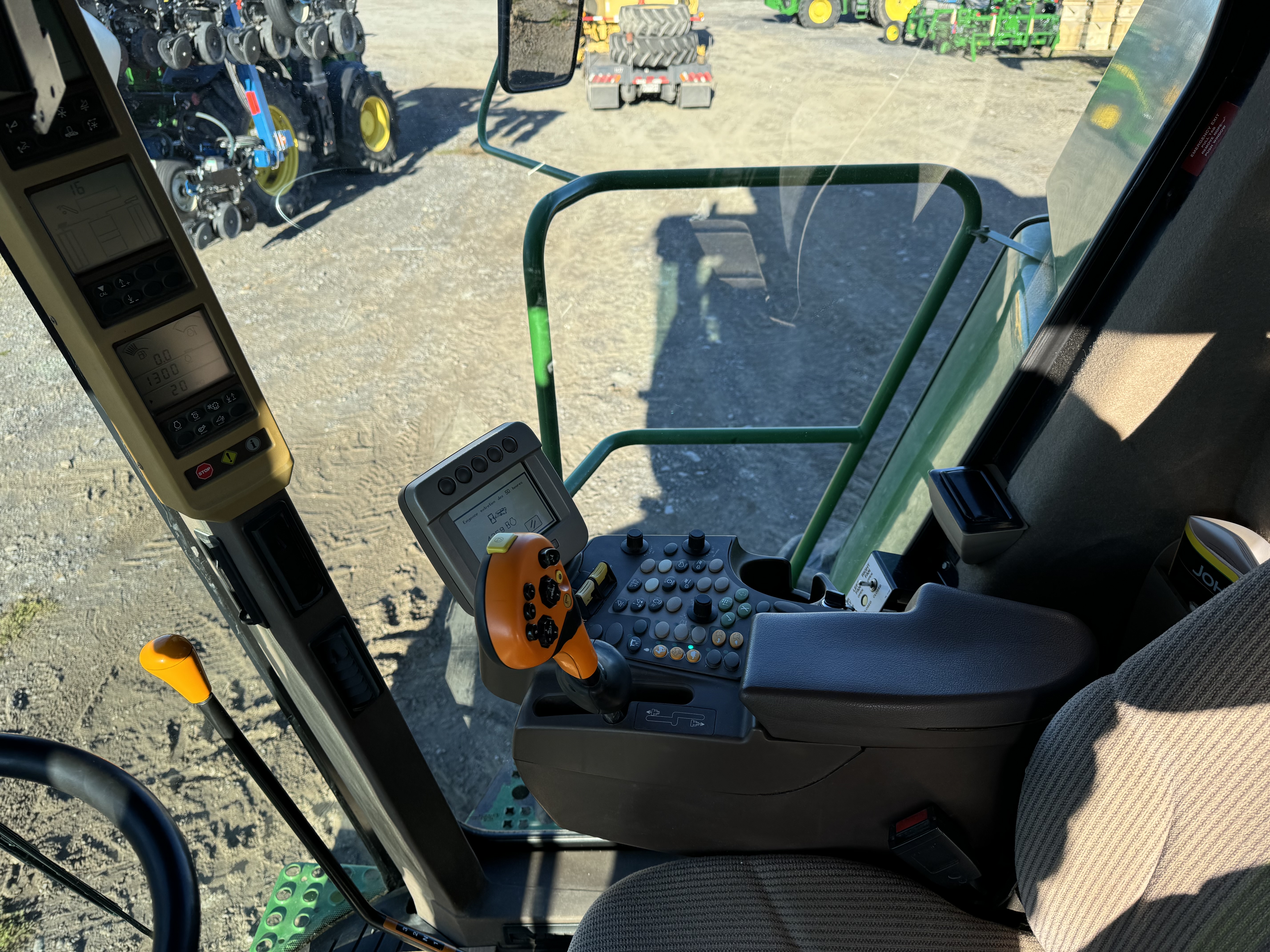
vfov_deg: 56.8
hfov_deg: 71.6
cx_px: 635
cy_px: 476
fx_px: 881
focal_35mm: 24
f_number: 1.78
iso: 80
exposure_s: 1/995
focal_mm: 6.76
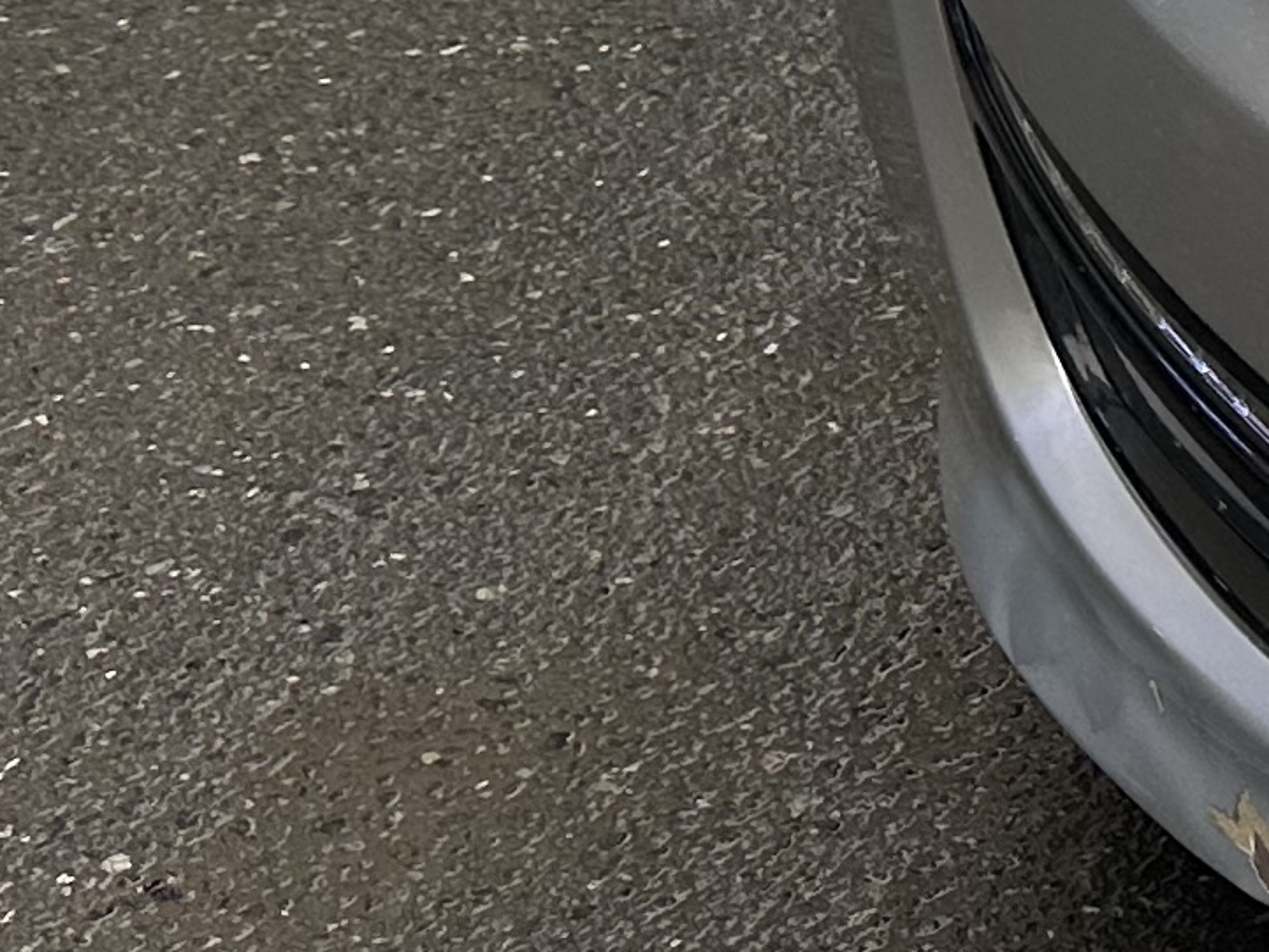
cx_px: 2830
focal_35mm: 134
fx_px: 4914
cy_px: -585
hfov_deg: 12.3
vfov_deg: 10.6
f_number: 1.78
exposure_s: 1/393
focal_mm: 6.86
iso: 80
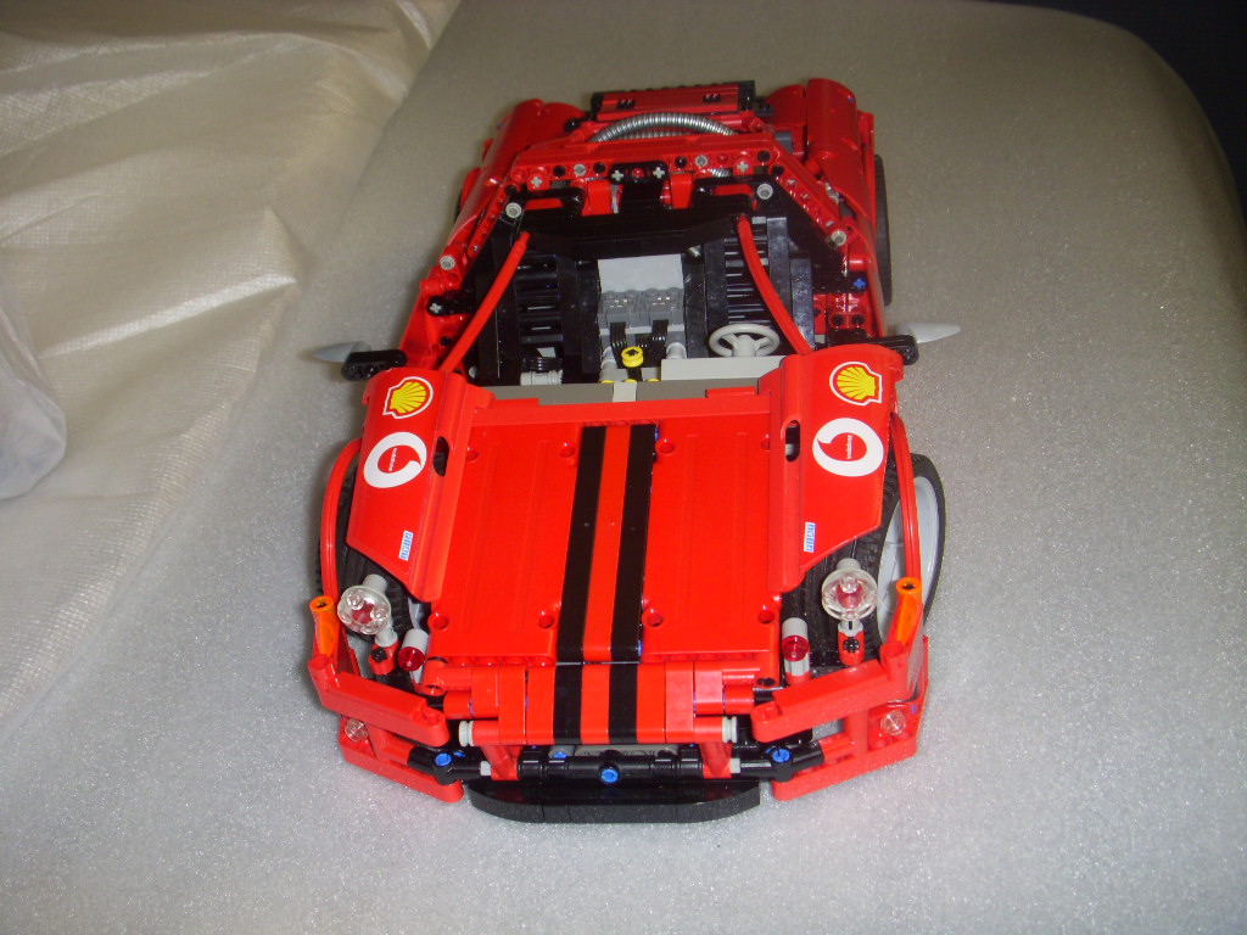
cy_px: 468
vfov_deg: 37.7
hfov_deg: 49.0
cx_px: 624
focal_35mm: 38
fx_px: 1369
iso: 100
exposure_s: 1/30
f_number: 3.3
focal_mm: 6.3
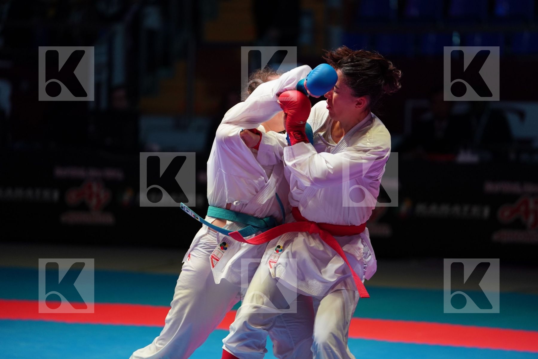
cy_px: 180
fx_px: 2989
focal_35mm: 200
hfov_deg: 10.3
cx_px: 269
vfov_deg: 6.9
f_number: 2.8
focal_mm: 200
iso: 2000
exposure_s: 1/1000
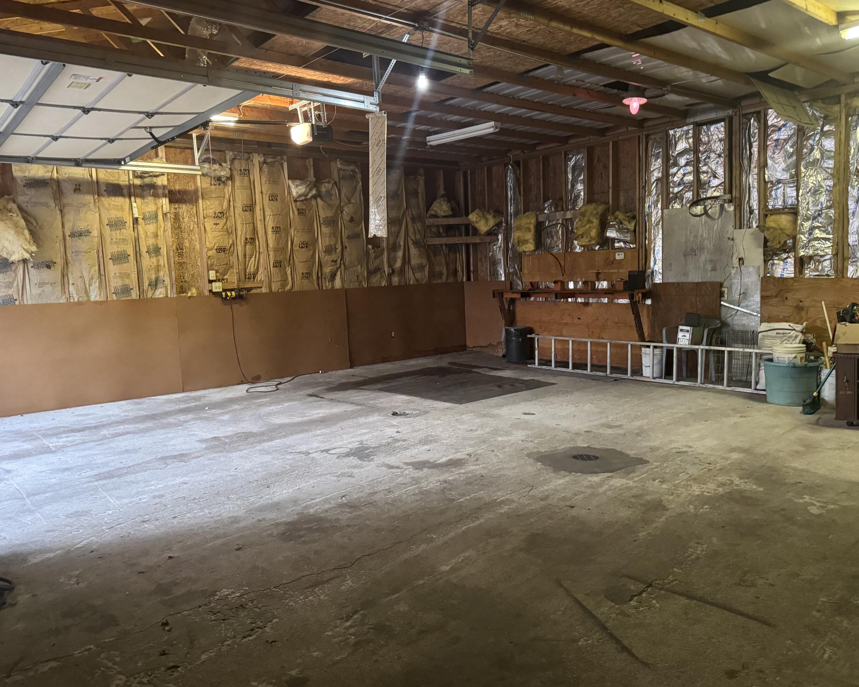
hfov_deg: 66.0
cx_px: 436
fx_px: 661
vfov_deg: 54.9
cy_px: 337
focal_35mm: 26
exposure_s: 1/40
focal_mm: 6.76
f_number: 1.78
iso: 800
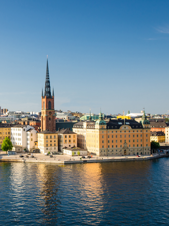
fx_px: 415
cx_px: 37
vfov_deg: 30.4
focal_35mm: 64
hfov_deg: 22.8
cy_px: 112
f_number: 6.3
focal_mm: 29
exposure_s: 1/80
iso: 100
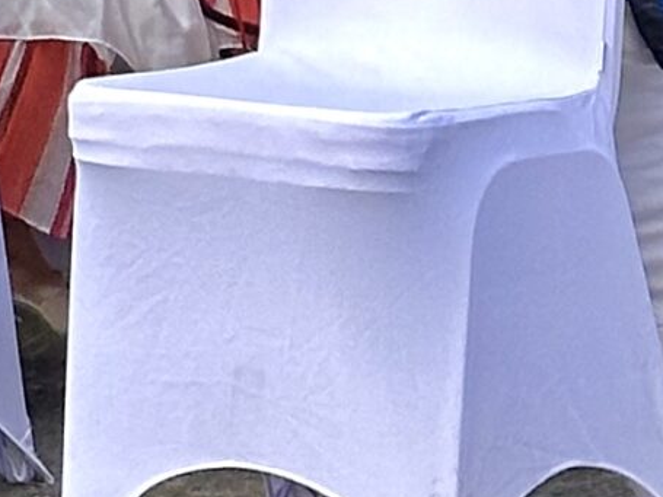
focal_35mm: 270
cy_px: -675
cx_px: -1013
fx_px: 5170
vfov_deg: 5.3
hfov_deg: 6.9
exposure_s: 1/2304
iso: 64
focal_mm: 6.86
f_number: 1.78
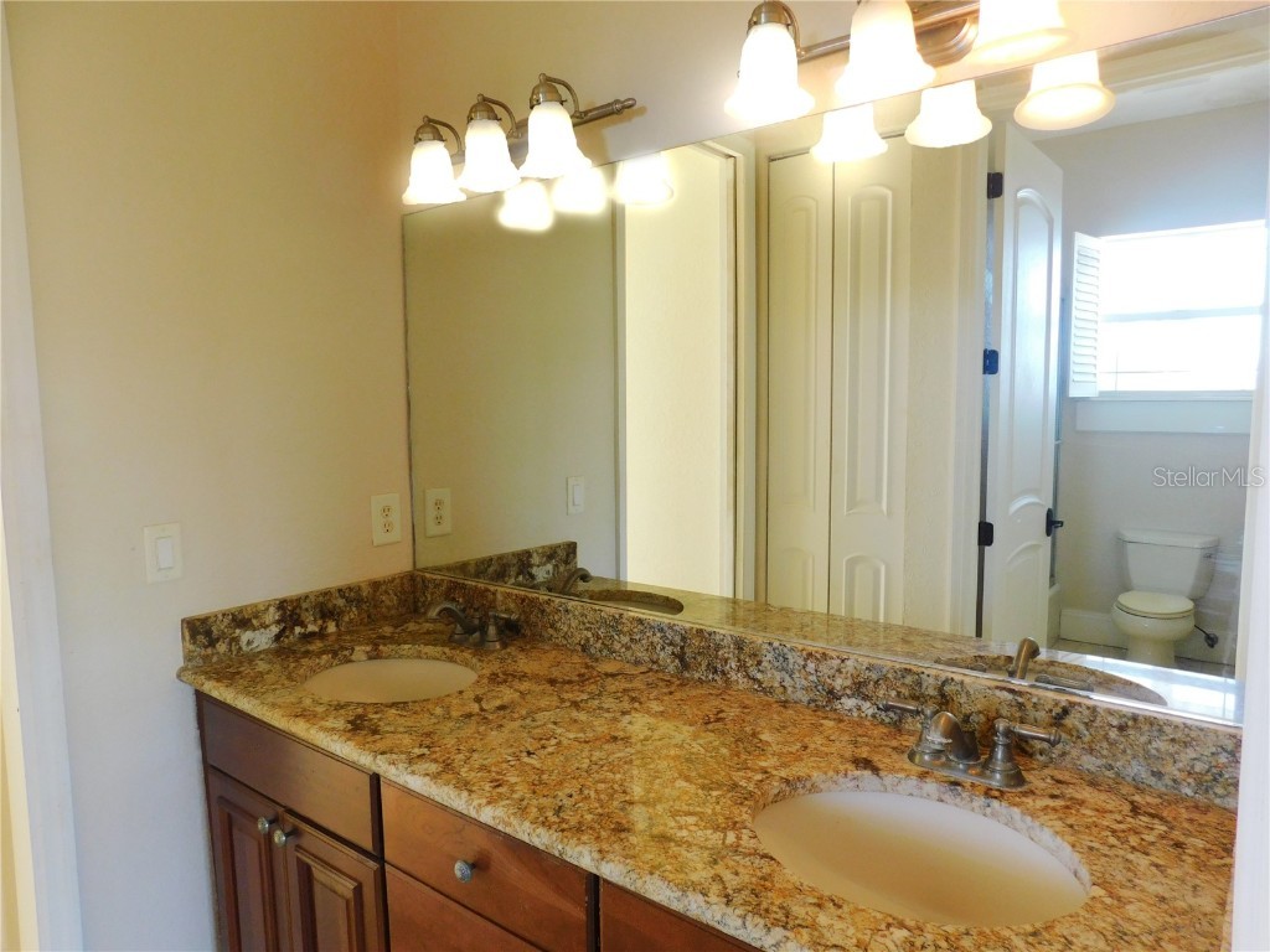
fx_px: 844
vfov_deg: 58.9
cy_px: 476
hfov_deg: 73.9
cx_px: 635
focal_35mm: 23
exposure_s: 1/30
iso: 160
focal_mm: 4
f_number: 3
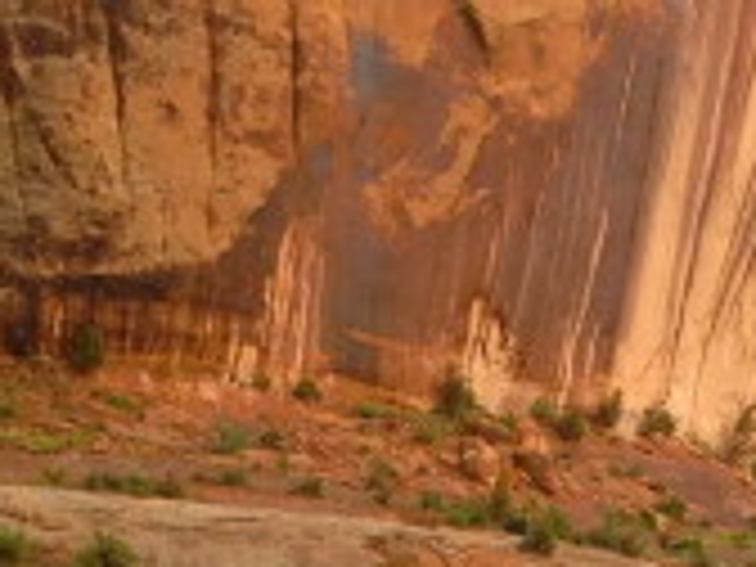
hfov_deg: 9.8
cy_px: 1440
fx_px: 4390
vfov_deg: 6.9
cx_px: 504
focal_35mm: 201
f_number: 2.4
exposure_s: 1/173
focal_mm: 4.12
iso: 50
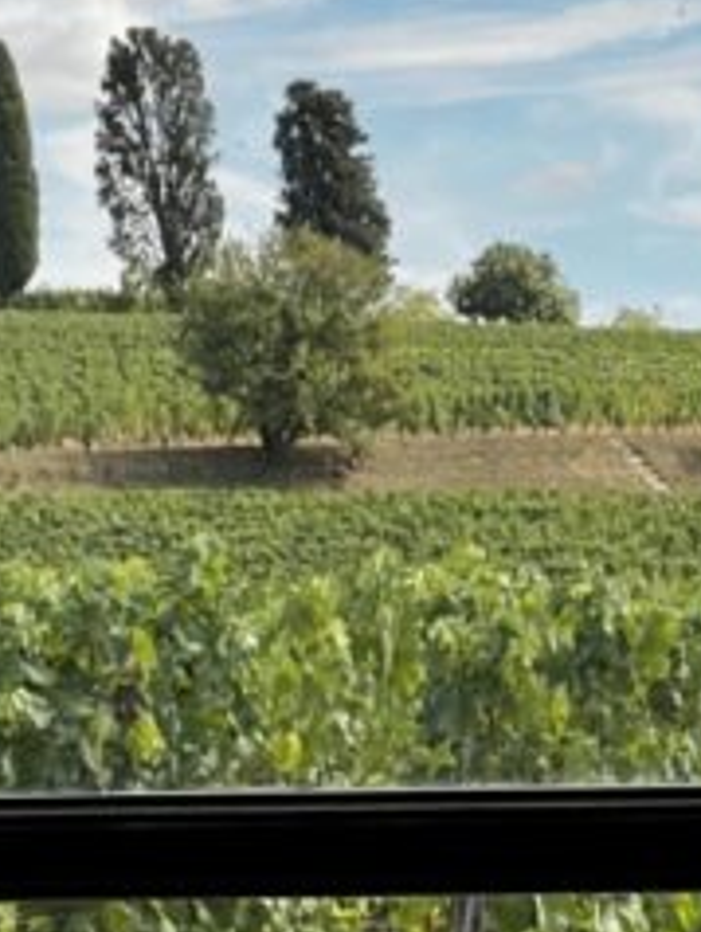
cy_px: 411
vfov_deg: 6.0
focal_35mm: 331
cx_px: -251
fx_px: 8921
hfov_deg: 4.5
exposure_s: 1/732
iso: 32
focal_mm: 9
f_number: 2.8
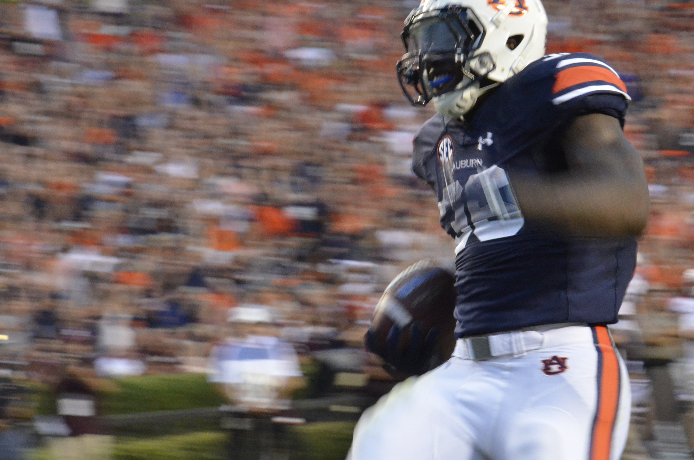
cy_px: 165
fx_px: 4149
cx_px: 397
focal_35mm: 216
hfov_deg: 9.6
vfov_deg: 6.3
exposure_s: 1/80
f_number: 14
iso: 4000
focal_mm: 105
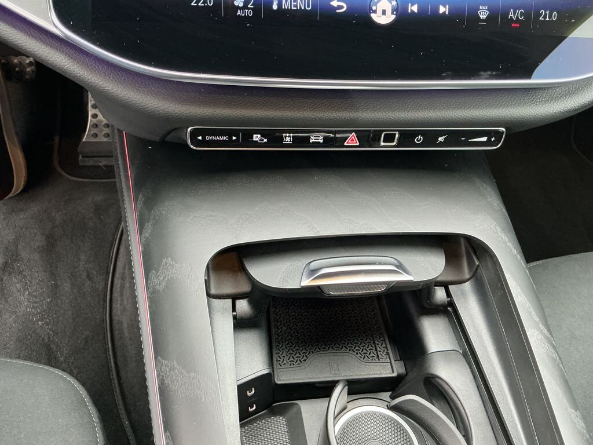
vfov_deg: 48.2
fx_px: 497
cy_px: 222
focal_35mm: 29
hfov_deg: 61.7
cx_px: 296
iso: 250
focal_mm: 3
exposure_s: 1/60
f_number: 1.8
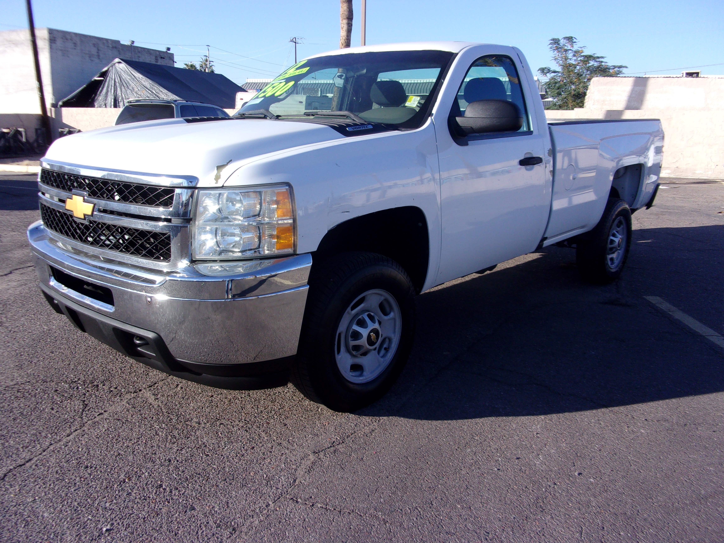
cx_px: 362
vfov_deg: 49.7
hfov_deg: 63.4
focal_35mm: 28
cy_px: 272
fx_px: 586
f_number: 3.9
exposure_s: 1/400
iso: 80
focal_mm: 5.1
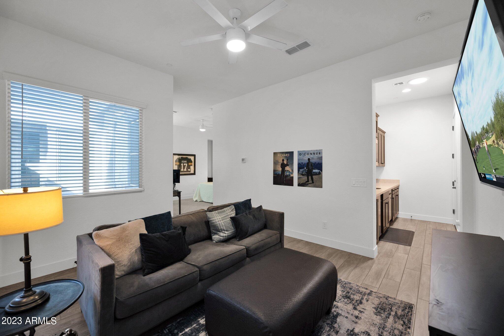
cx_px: 252
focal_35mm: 14
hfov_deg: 104.2
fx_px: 196
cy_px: 168
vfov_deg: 81.3
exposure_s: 1/20
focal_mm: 14
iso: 500
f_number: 5.6
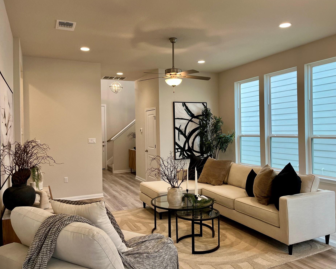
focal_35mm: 28
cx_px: 177
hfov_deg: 62.2
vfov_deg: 51.5
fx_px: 278
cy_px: 131
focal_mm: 5.1
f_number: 1.6
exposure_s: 1/120
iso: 125
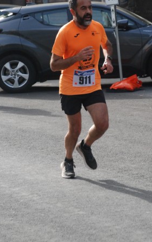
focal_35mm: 175
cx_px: 104
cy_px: 101
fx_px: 1156
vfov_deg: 12.0
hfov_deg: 7.5
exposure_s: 1/800
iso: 1000
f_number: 5.6
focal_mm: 85
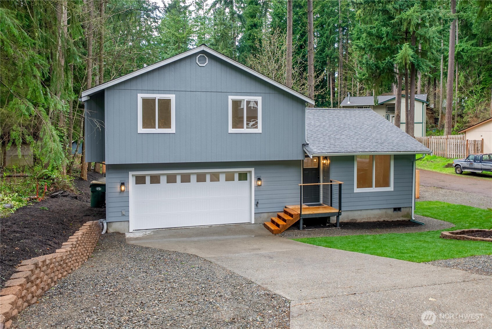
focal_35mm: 23
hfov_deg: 76.1
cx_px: 246
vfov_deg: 55.2
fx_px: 314
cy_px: 164
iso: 200
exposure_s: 1/30
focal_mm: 23
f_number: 7.1
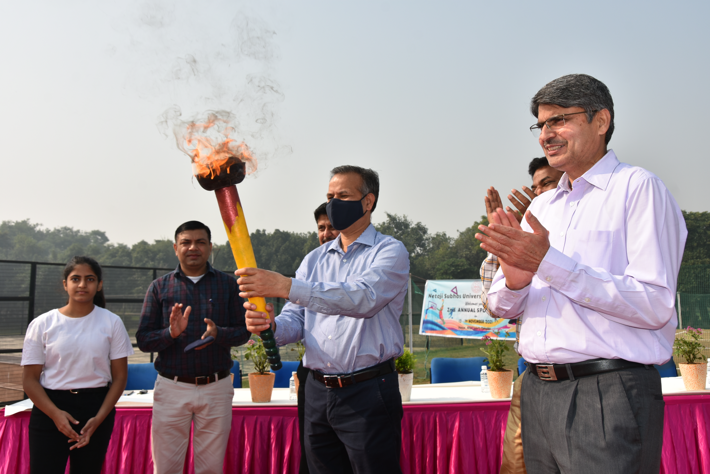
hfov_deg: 61.9
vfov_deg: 43.6
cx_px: 355
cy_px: 237
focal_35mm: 30
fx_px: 592
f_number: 9
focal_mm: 20
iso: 100
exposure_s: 1/250
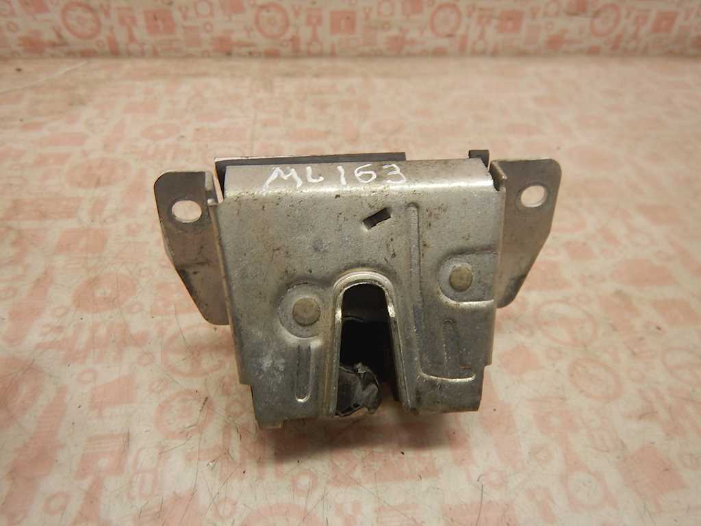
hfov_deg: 71.6
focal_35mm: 24
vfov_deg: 56.8
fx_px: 486
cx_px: 350
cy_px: 263
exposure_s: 1/30
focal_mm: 4.3
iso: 140
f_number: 2.8
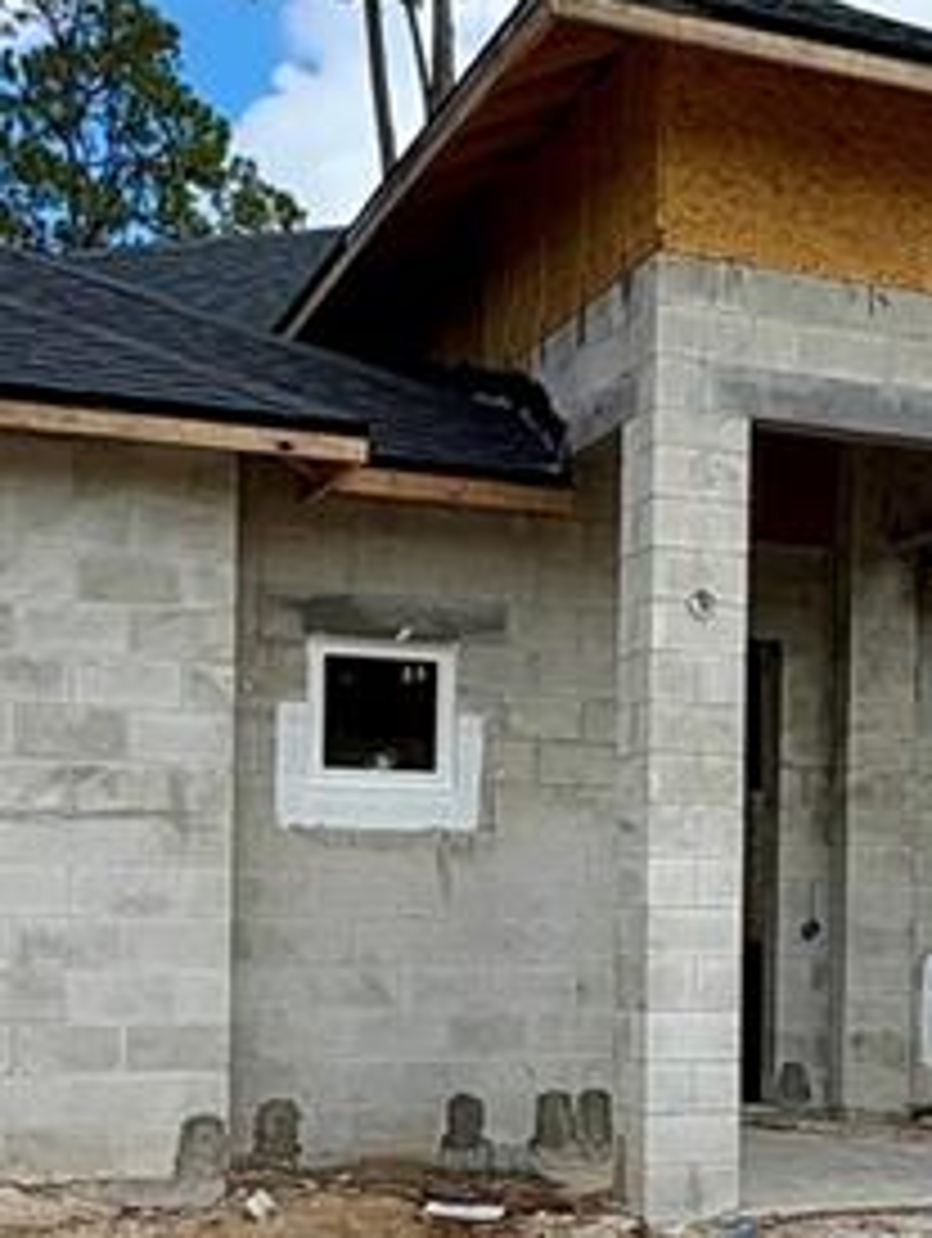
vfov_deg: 31.1
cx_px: 909
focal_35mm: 61
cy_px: 918
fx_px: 2185
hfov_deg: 23.2
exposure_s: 1/1395
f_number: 2.2
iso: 50
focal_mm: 2.22
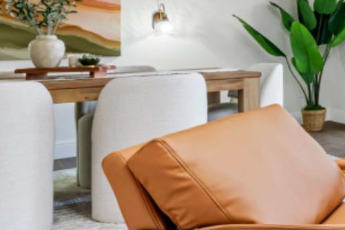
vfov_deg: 25.3
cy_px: 30
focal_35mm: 52
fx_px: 498
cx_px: 498
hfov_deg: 27.9
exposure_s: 1/1.25
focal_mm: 16
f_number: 16
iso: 250
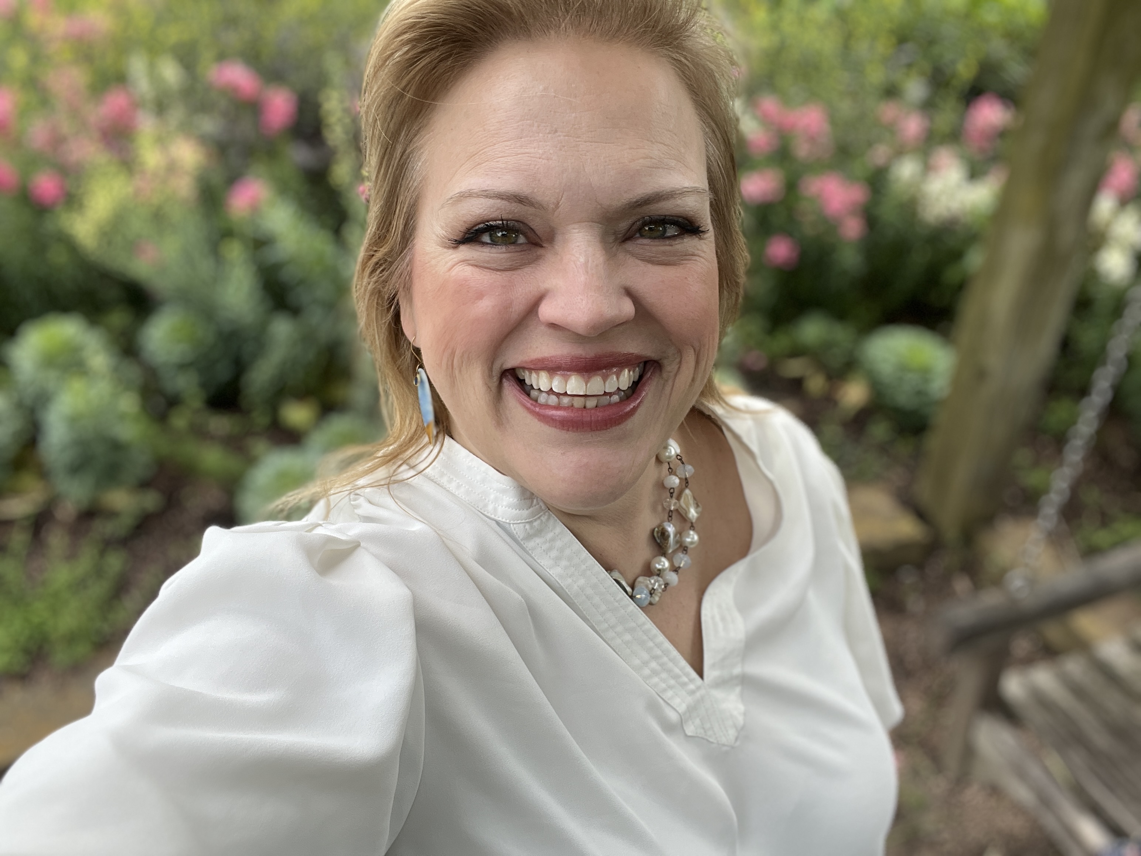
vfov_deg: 46.8
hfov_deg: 60.0
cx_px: 570
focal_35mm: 30
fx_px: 989
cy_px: 428
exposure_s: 1/304
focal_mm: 2.71
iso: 32
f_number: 2.2
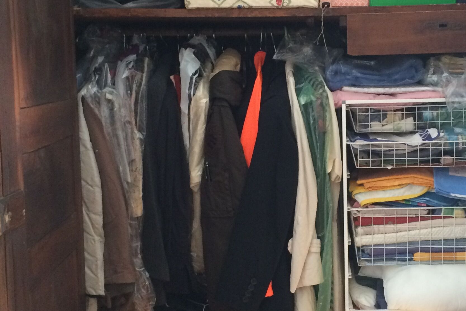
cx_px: 288
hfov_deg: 33.8
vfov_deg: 23.0
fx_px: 764
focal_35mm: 59
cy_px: 143
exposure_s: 1/20
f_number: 2.2
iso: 250
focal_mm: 4.15
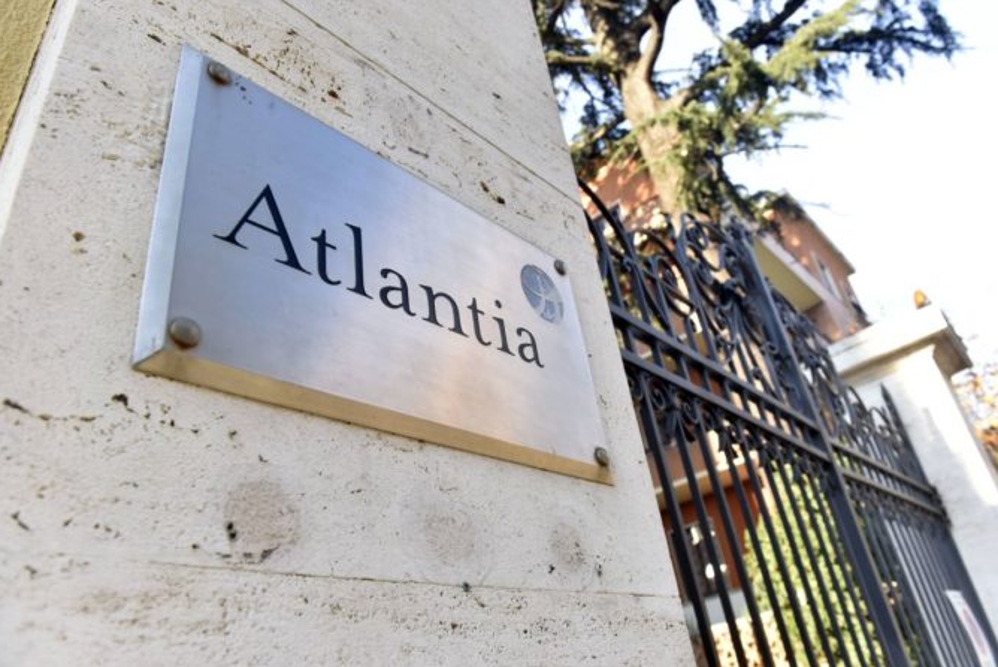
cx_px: 515
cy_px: 322
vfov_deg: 51.3
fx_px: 693
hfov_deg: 71.5
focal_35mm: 25
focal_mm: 24
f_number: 7.1
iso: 400
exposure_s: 1/160
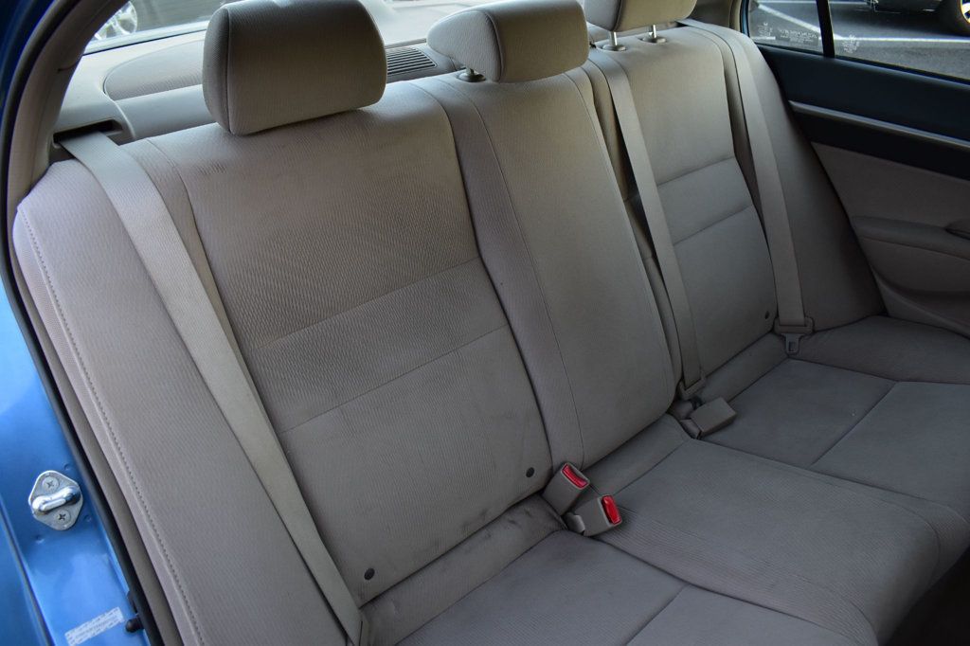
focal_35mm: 27
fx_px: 727
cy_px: 323
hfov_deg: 67.4
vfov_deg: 47.9
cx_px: 485
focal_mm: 18
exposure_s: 1/15
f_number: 6.3
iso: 400
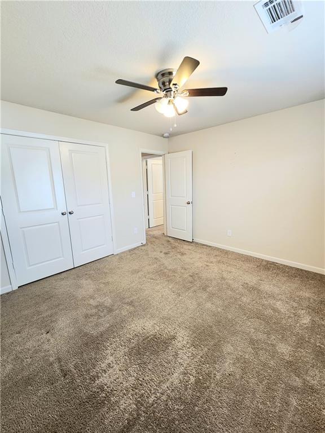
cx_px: 162
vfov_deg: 106.2
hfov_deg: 89.9
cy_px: 216
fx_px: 163
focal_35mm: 13
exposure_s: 1/60.2
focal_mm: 2.2
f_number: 2.2
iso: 250
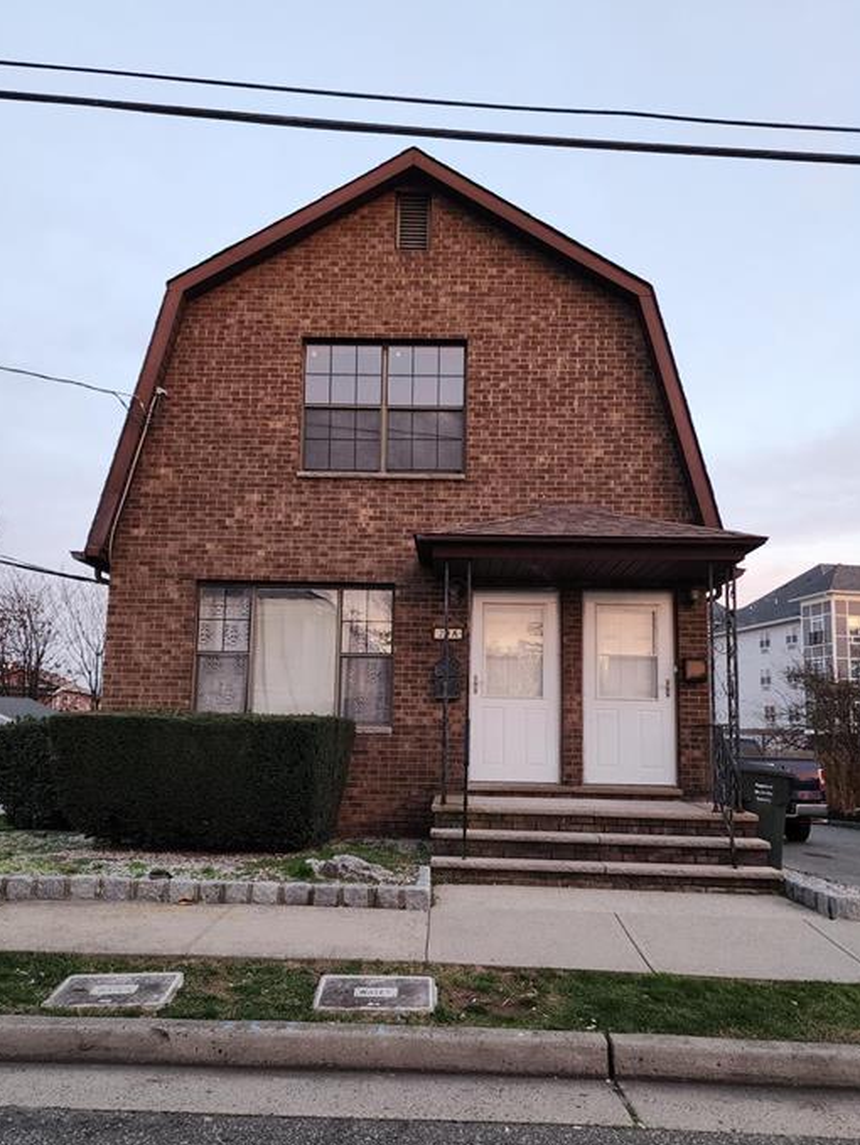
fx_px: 860
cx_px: 449
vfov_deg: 67.2
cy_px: 616
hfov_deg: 53.1
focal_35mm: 26
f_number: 1.8
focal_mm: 6.4
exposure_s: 1/120
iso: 200
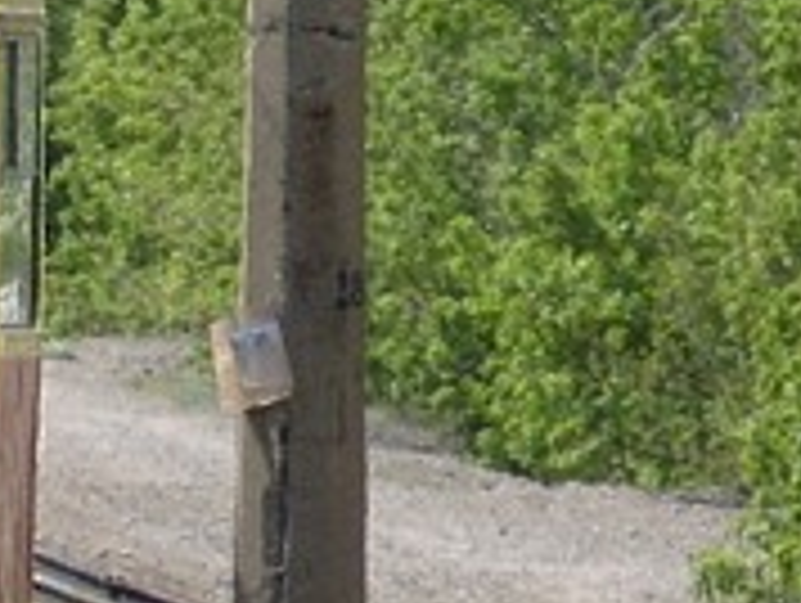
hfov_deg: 2.0
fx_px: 23264
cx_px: -482
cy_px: 0
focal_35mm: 1004
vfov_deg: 1.5
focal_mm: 39
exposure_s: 1/500
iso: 80
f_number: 6.4
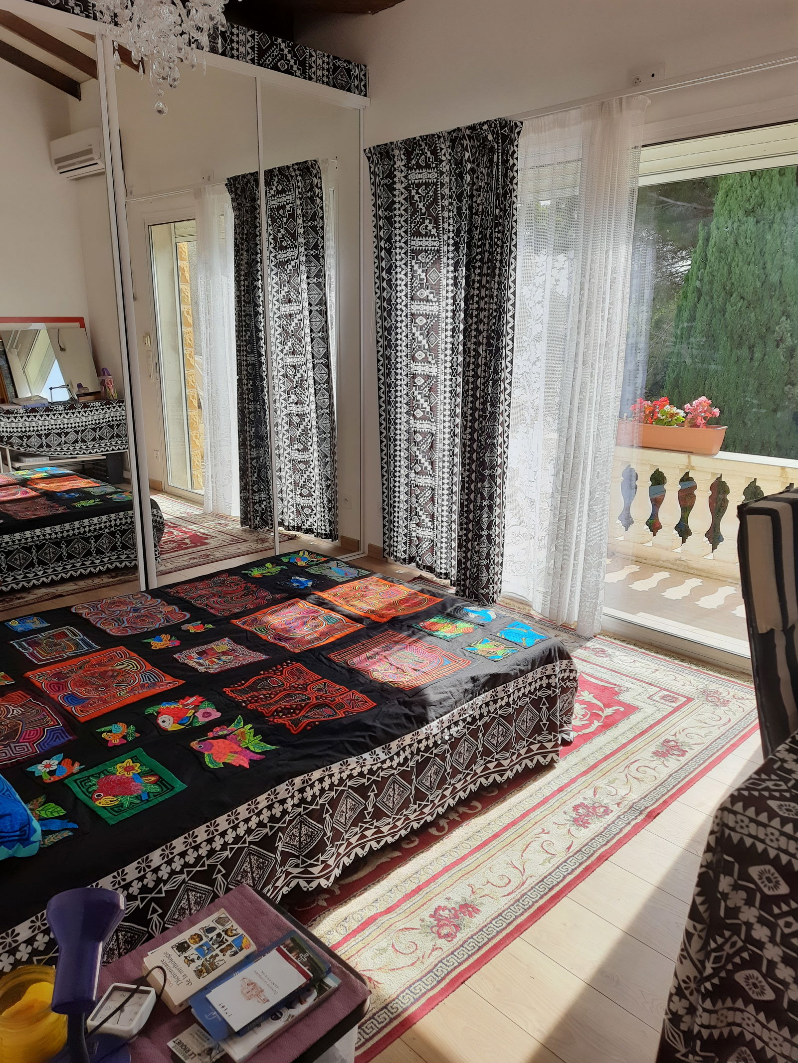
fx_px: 738
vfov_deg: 71.6
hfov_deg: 56.8
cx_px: 399
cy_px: 532
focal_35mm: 24
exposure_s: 1/226
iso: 20
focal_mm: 5.23
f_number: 1.8
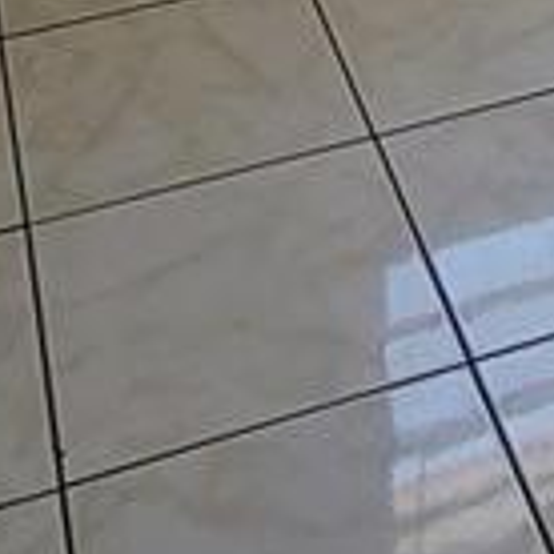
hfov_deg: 16.4
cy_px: -811
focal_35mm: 100
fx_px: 1811
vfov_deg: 12.9
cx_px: 723
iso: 64
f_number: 2.2
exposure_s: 1/60
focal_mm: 2.2
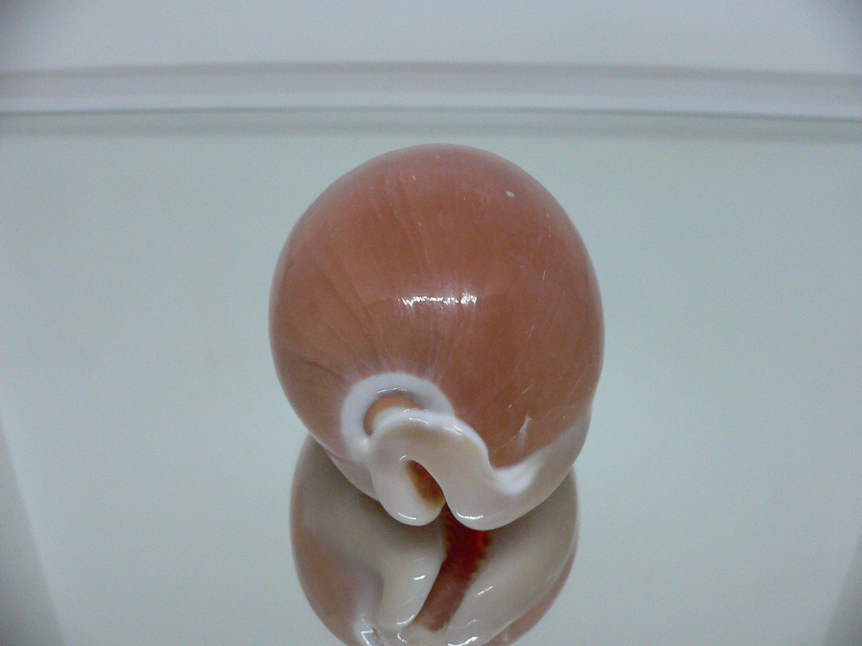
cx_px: 431
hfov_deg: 52.6
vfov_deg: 40.7
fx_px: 872
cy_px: 323
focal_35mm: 35
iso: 200
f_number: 2.8
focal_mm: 4.6
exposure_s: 1/60
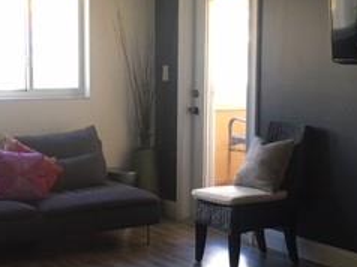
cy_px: 128
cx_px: 234
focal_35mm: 78
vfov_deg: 18.9
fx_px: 804
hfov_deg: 24.9
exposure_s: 1/30
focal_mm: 4.15
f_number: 2.2
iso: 40
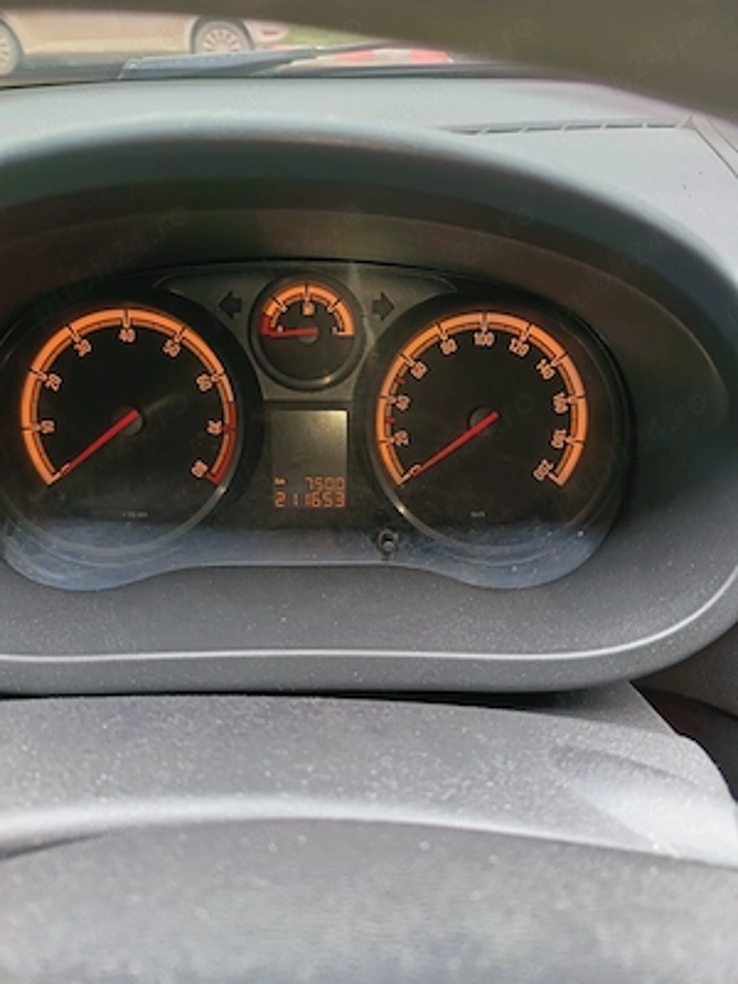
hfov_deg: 56.8
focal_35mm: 24
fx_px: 682
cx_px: 369
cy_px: 492
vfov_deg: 71.6
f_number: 1.75
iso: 506
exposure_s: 1/50
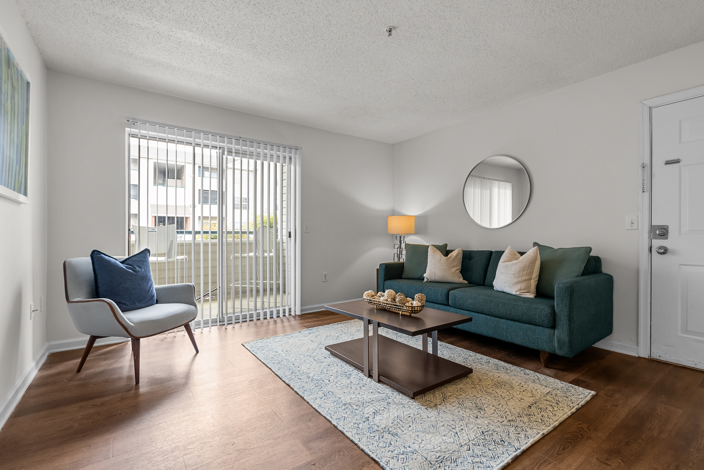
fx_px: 313
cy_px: 235
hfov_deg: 96.7
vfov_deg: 73.8
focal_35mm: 16
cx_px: 352
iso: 320
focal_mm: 16
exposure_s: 1/5
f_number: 7.1
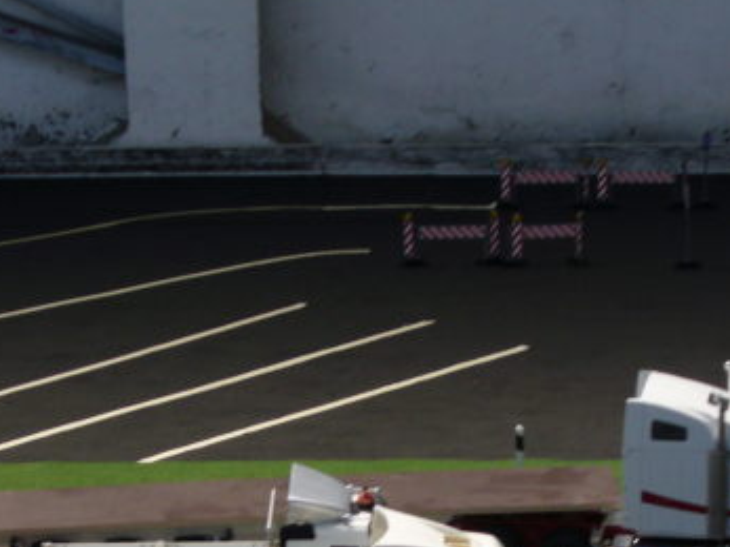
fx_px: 3352
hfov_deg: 12.4
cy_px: 604
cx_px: 221
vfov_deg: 9.2
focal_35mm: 159
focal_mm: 11.4
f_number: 3.2
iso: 80
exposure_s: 1/60
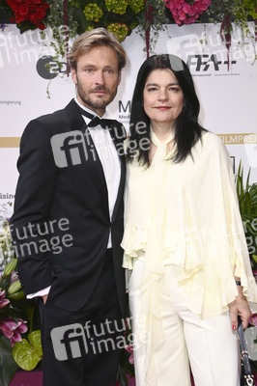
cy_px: 193
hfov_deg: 13.9
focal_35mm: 98
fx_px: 1051
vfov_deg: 20.8
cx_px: 128
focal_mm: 98
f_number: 5.6
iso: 500
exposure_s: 1/200
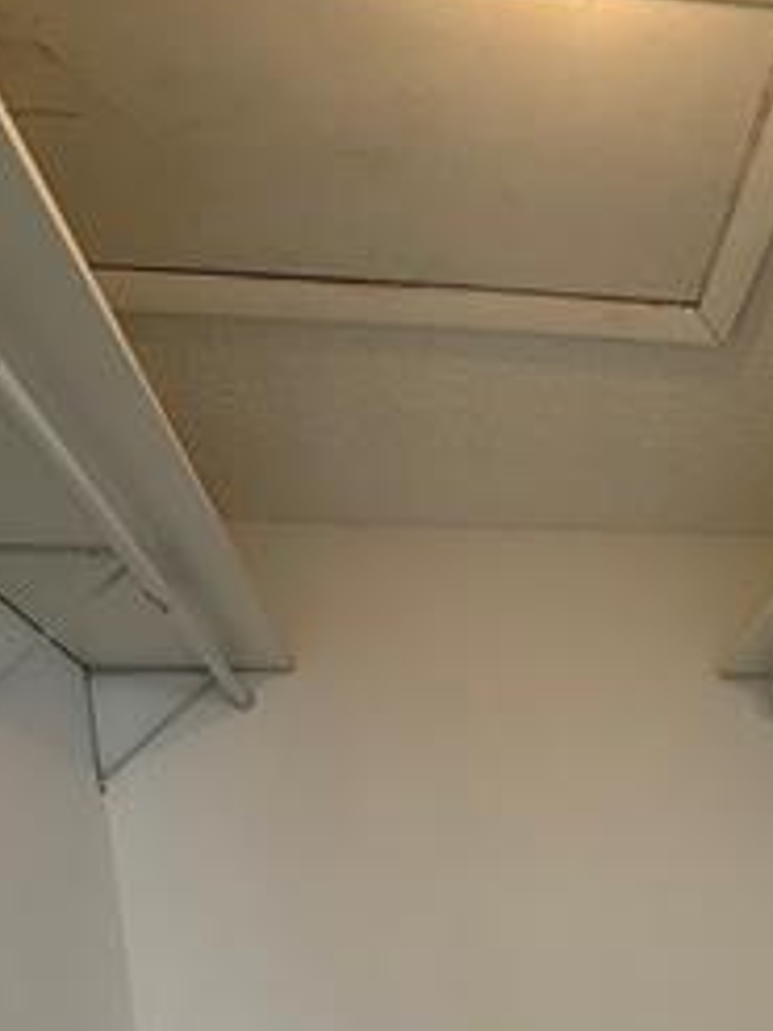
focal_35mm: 34
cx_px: 606
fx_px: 1013
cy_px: 1198
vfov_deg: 40.4
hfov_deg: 40.2
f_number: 2.2
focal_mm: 2.22
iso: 80
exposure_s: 1/120
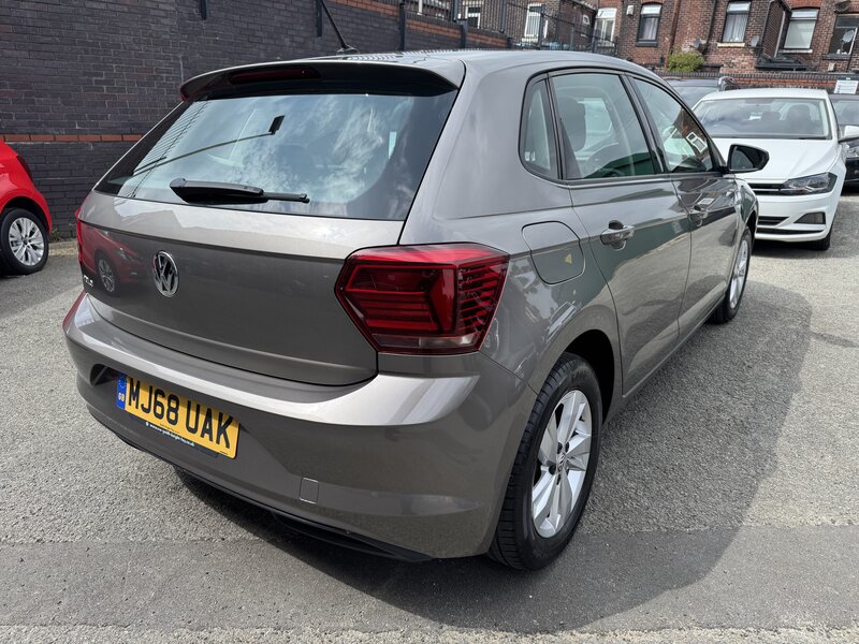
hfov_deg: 71.6
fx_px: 596
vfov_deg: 56.8
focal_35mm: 24
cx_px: 430
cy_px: 322
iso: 80
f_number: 1.78
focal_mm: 6.76
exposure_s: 1/1869
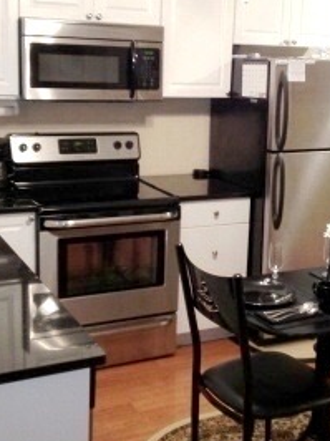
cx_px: 206
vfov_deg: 32.7
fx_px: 751
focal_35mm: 59
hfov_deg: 24.7
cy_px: 201
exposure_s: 1/20
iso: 200
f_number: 2.4
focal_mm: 4.28
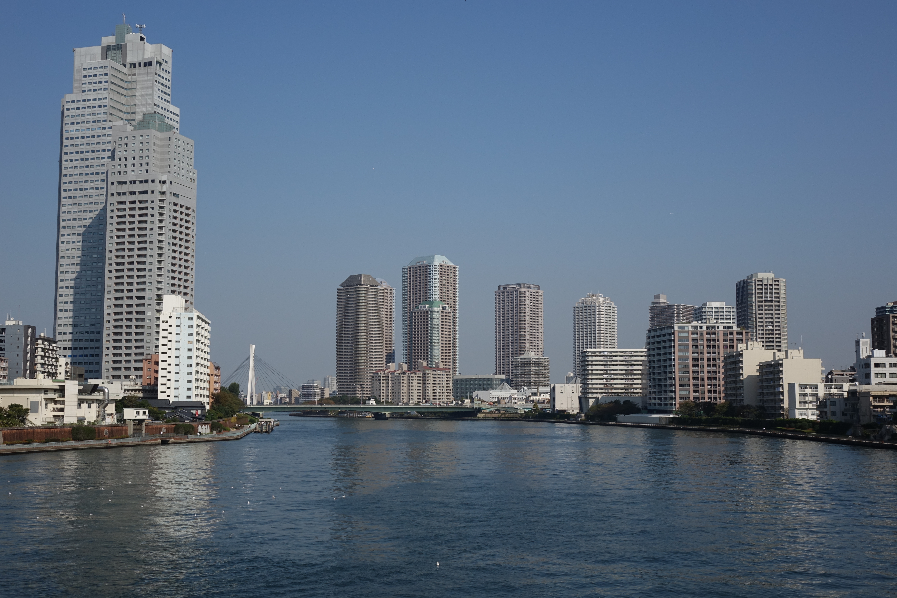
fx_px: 1146
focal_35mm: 46
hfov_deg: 42.7
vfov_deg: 29.2
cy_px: 299
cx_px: 448
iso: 125
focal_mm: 16.76
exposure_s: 1/500
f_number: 8
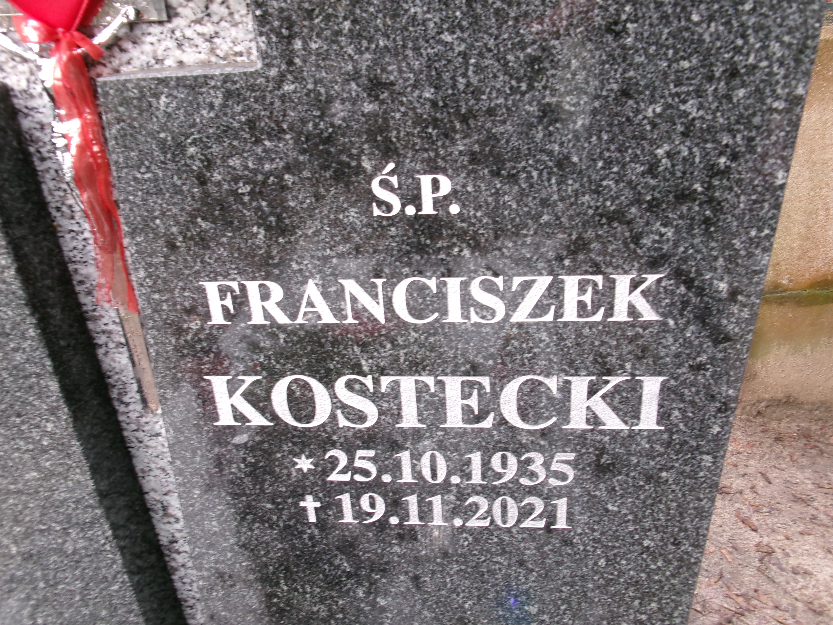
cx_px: 416
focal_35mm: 28
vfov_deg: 49.7
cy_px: 312
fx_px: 674
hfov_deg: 63.4
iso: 125
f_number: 3.9
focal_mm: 5.1
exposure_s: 1/34
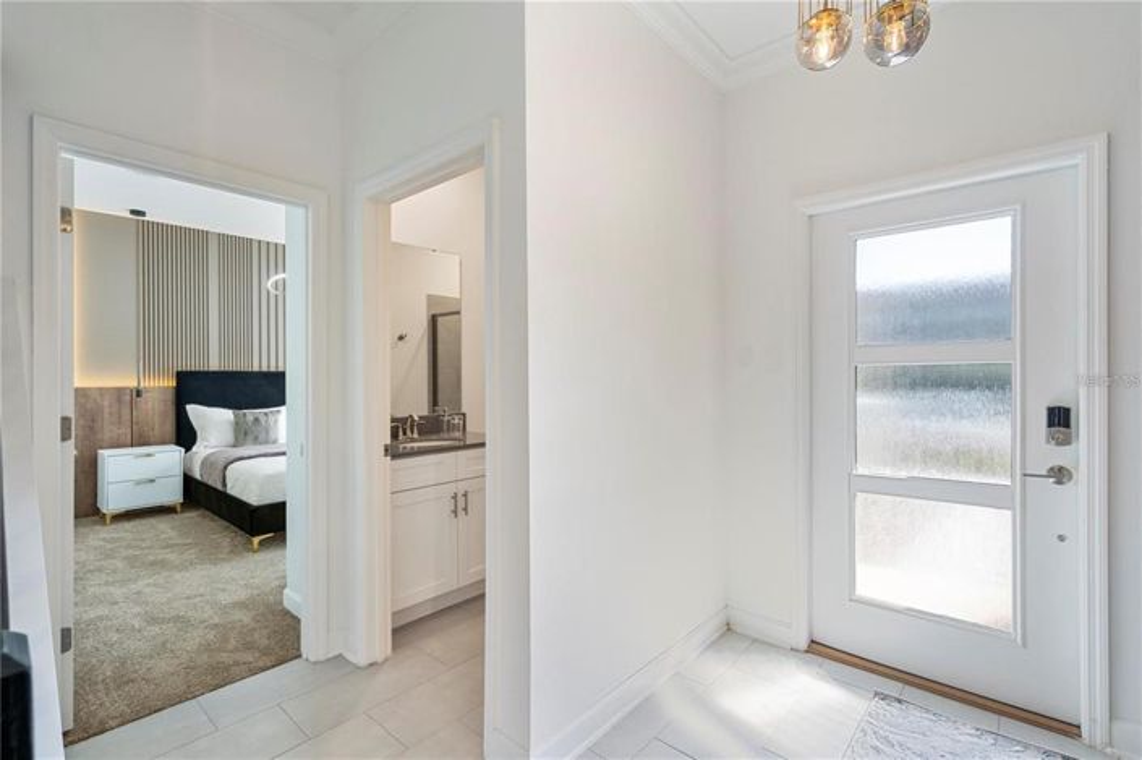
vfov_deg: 73.7
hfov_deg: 96.8
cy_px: 380
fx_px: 507
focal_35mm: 16
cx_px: 571
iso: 320
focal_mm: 16
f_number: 7.1
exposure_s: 1/13
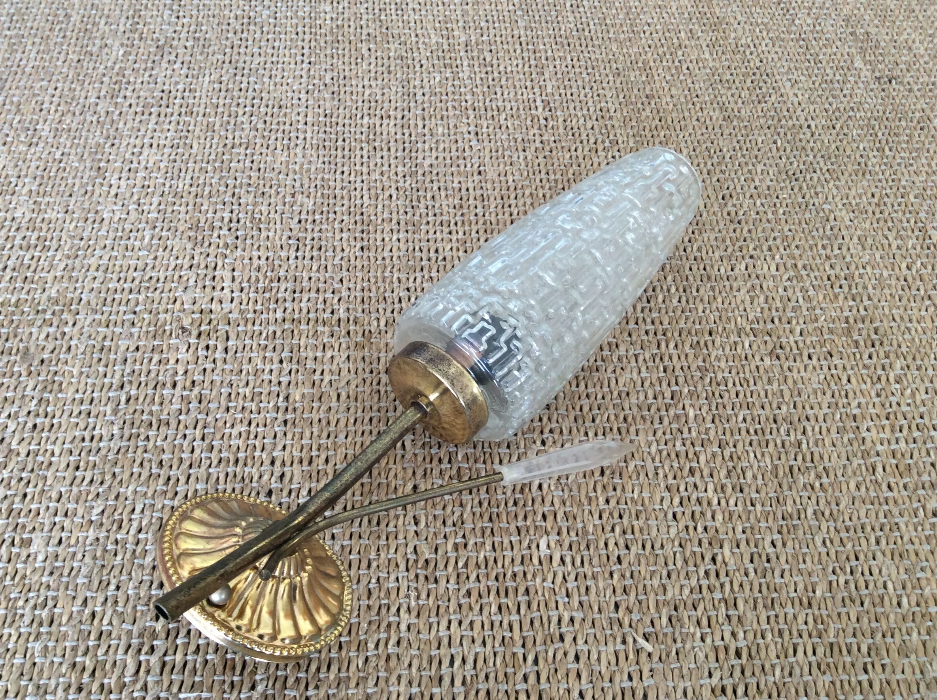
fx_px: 946
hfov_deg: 52.6
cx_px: 431
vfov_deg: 40.6
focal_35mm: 35
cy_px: 322
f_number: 2.4
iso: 50
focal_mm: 3.3
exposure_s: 1/25
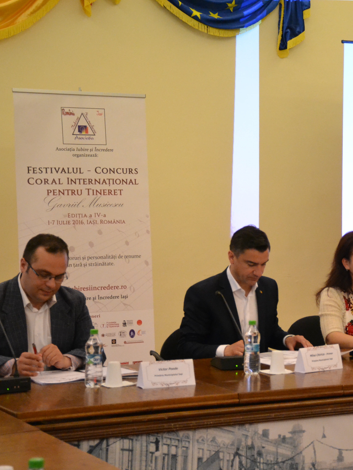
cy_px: 235
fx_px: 1329
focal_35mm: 98
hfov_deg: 14.9
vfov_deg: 20.1
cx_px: 332
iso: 3200
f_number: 4.5
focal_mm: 45
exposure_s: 1/160
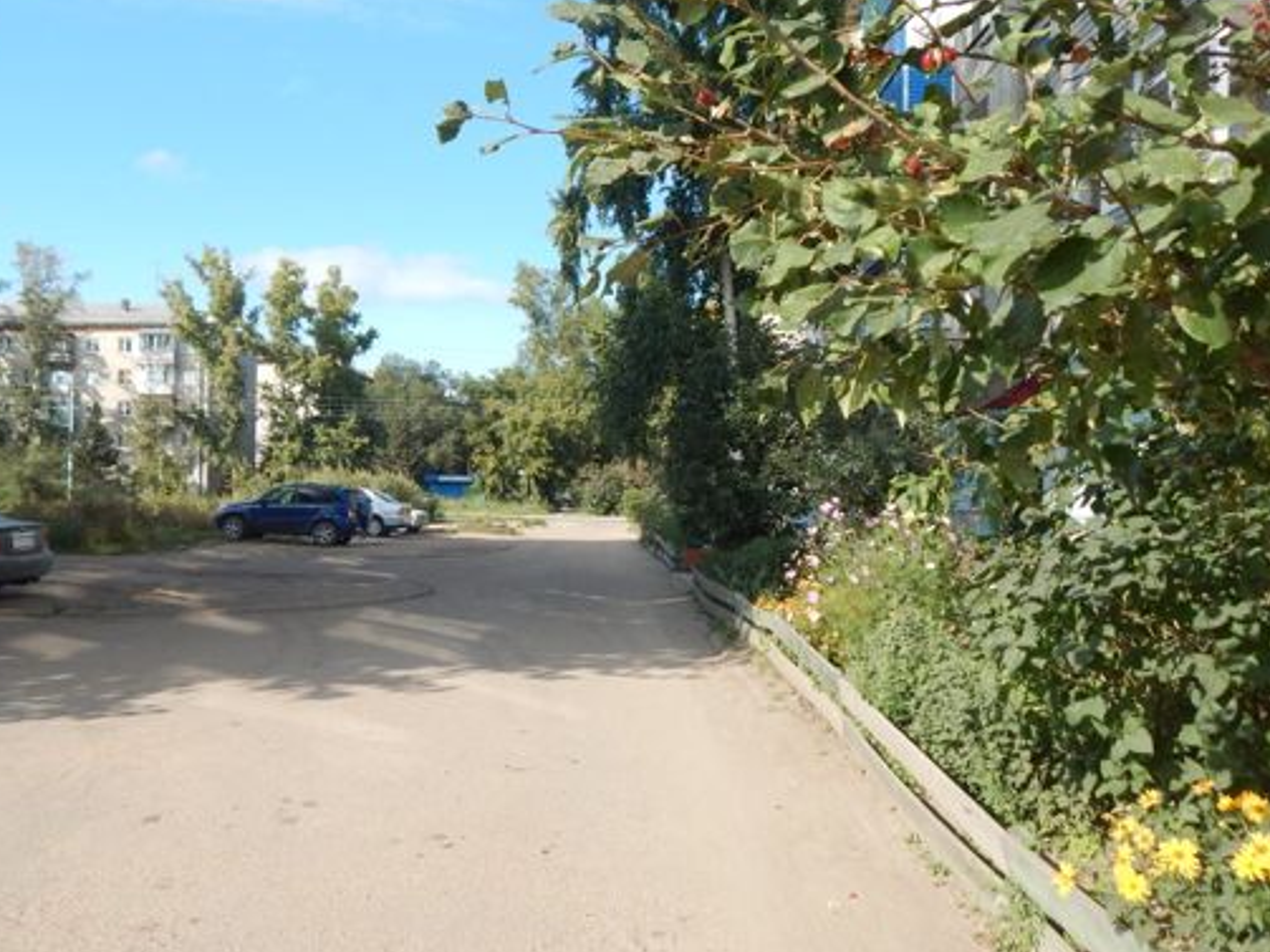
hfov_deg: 63.0
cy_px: 487
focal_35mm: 28
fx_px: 1027
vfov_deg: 49.7
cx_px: 525
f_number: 3
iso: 125
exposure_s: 1/1500
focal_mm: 4
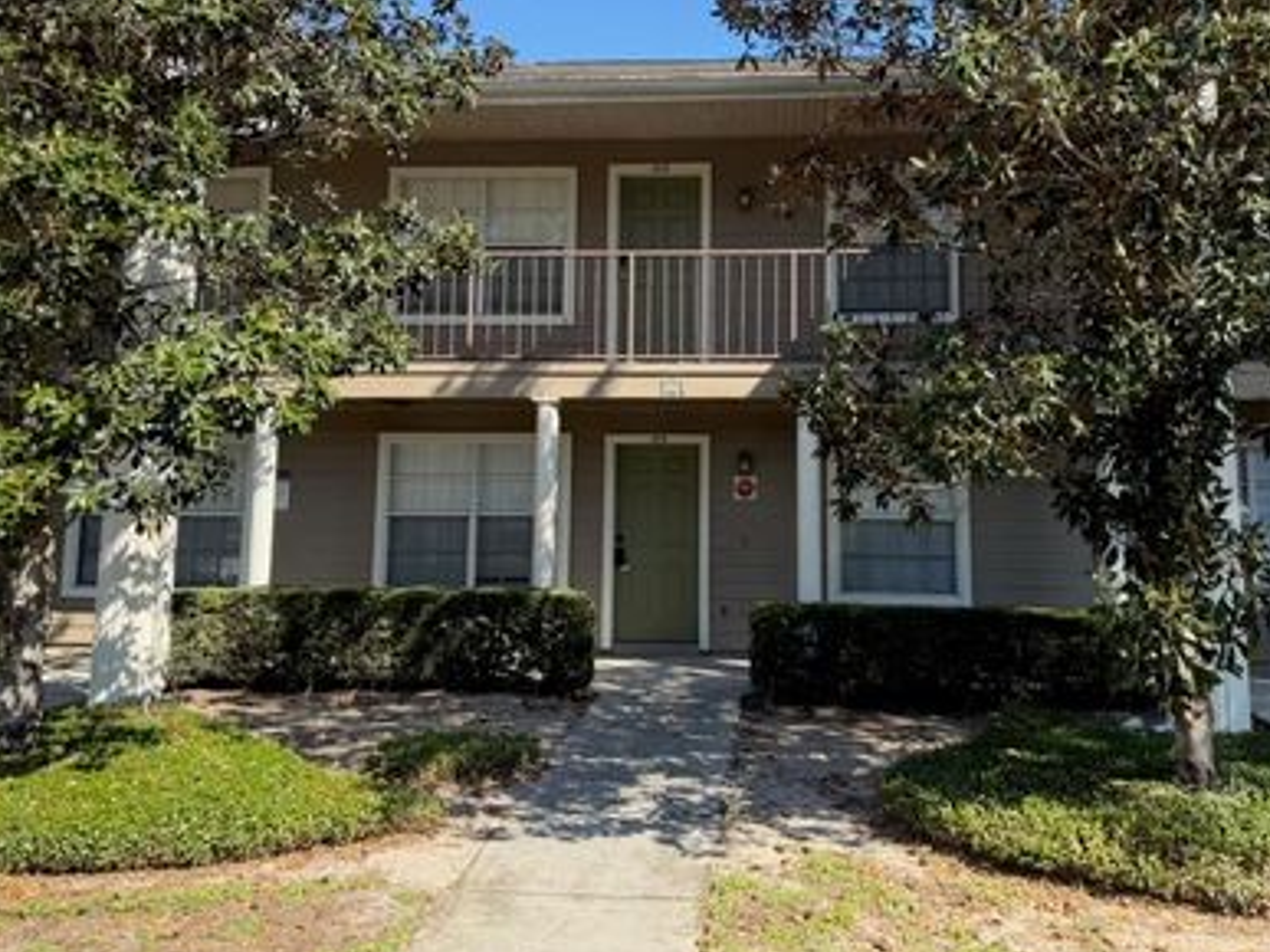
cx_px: 706
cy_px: 350
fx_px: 1137
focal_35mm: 31
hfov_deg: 58.2
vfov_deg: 45.0
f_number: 1.78
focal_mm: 6.76
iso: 80
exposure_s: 1/1314
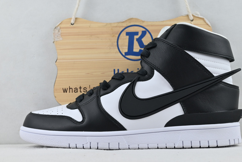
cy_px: 95
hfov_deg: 39.4
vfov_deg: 26.8
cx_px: 131
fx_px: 338
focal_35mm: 50
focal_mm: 27.5
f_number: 4.5
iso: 100
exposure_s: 1/80
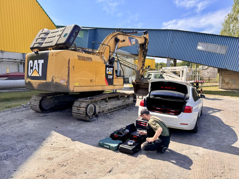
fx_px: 166
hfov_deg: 71.6
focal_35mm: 24
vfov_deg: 56.8
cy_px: 90
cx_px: 120
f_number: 1.78
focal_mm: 6.76
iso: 80
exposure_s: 1/2415
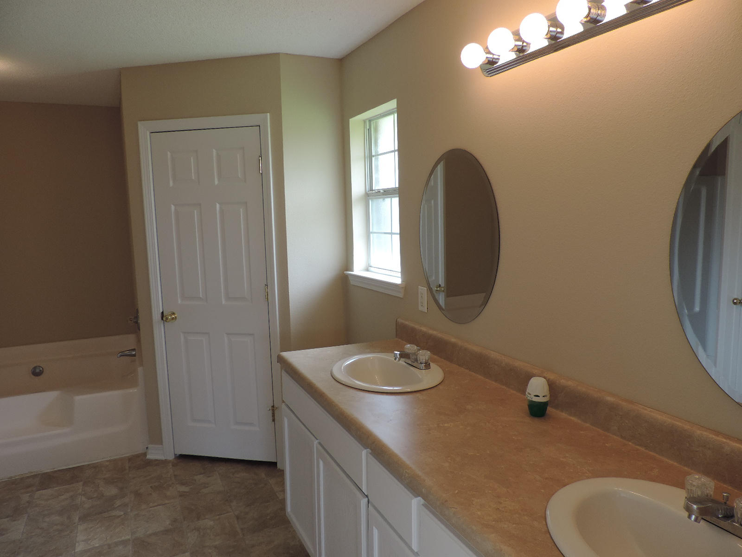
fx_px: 514
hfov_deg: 71.6
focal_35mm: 24
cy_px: 278
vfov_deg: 56.8
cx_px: 371
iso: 80
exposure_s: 1/40
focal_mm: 4.3
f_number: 3
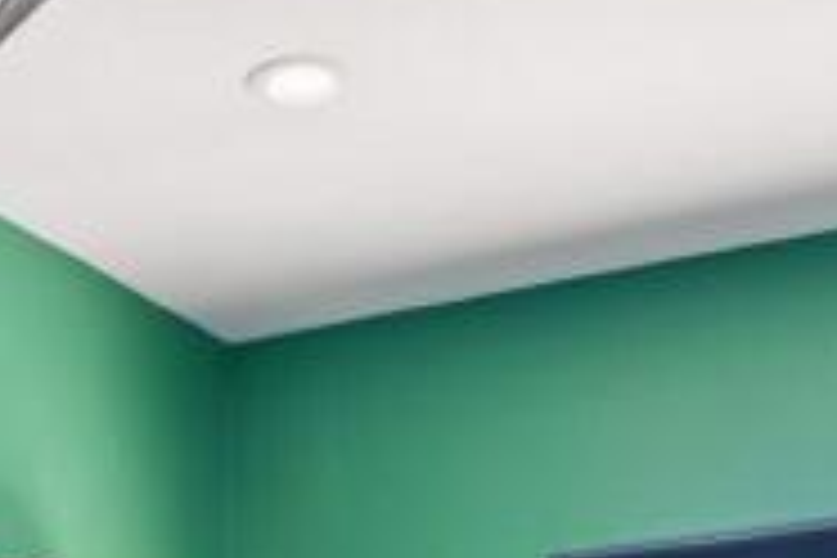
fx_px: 2302
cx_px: 212
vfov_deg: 12.0
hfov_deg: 20.5
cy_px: 1179
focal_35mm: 99
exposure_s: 1/8
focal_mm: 18
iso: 400
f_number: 7.1
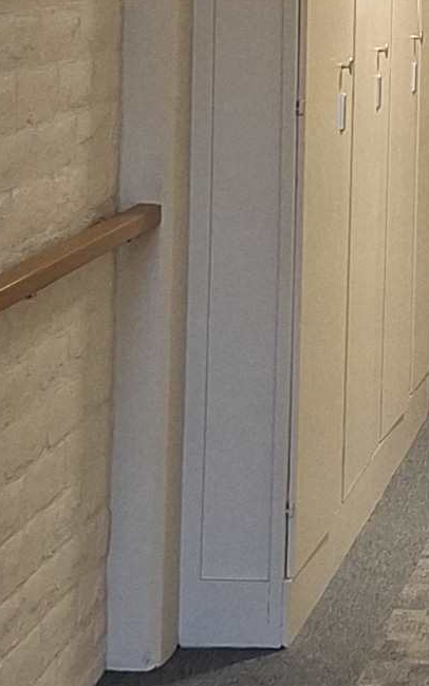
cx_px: 743
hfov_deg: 8.4
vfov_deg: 13.8
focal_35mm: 150
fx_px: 2807
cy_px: 26
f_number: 1.8
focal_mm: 5.54
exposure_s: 1/60
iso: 160
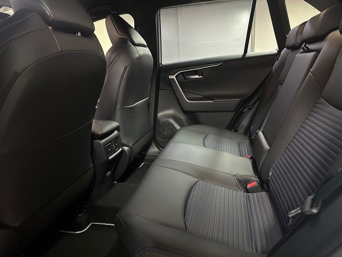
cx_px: 171
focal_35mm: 24
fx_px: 237
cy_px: 128
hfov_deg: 71.6
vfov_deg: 56.8
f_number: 1.78
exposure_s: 1/25
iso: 1000
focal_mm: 6.86
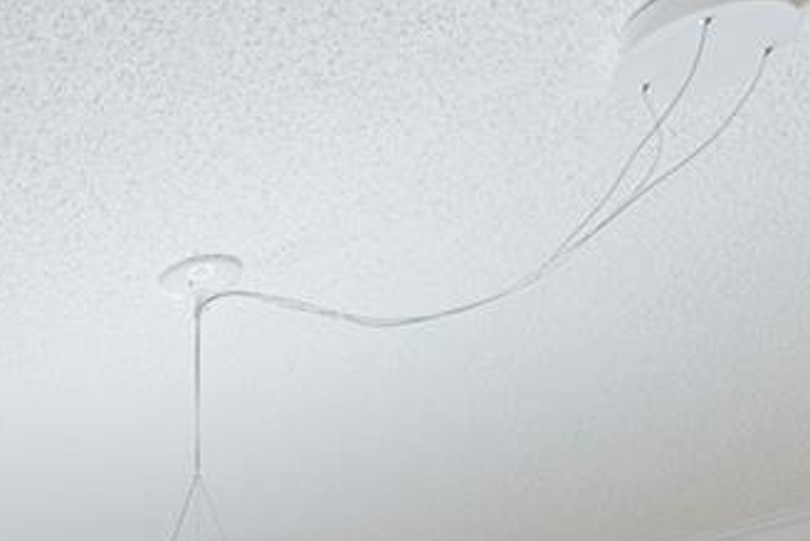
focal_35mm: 78
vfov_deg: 14.0
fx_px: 1756
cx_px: -548
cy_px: 1159
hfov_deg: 20.4
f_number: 13
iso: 640
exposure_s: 1/8
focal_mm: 16
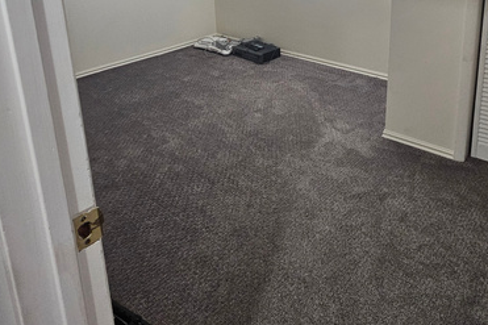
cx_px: 330
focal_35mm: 28
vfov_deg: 42.5
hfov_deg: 63.6
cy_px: 32
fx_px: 379
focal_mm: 2.2
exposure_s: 1/60
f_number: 2.2
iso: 320
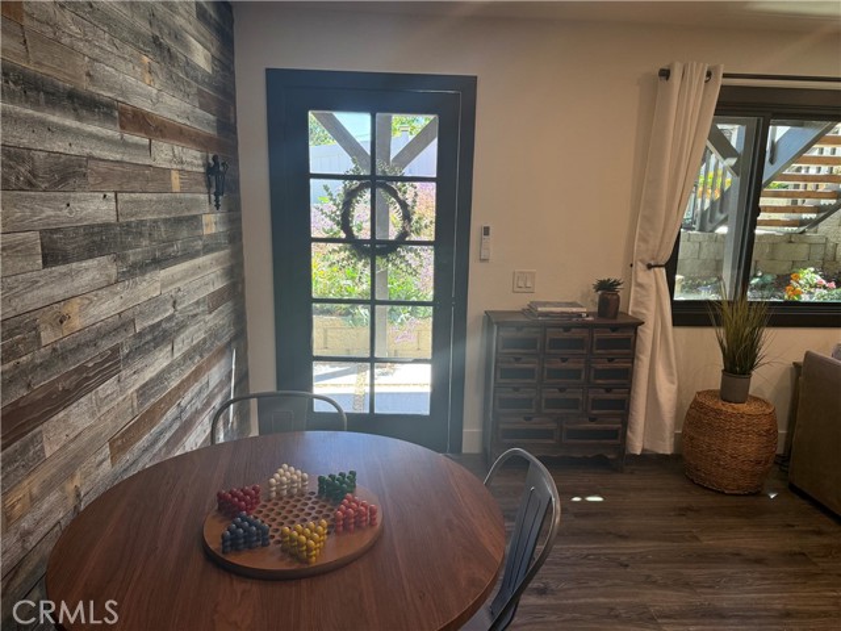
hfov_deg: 71.6
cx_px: 420
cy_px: 316
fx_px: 583
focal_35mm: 24
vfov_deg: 56.8
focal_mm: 6.76
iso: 200
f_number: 1.78
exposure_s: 1/224
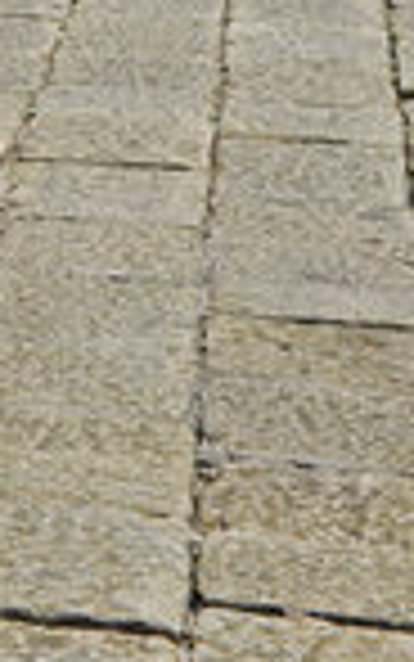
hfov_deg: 6.1
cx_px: -524
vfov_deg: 9.0
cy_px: -946
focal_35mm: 209
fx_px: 3769
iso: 200
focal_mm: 42
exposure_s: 1/320
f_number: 8
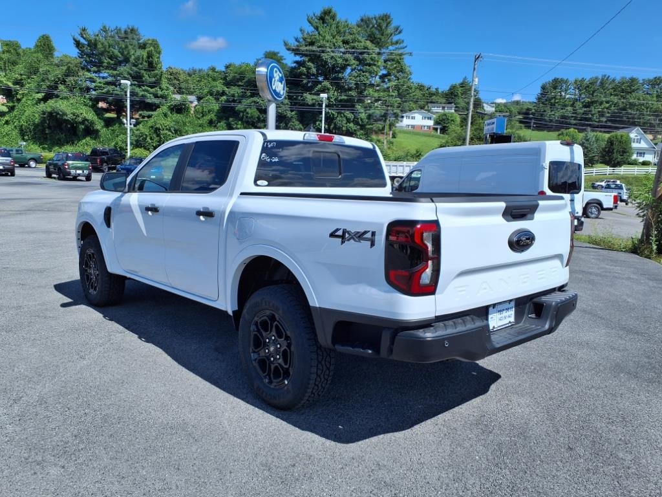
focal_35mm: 27
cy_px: 248
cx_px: 331
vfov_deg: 51.4
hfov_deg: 65.3
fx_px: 516
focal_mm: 3.58
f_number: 1.9
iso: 40
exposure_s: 1/3333
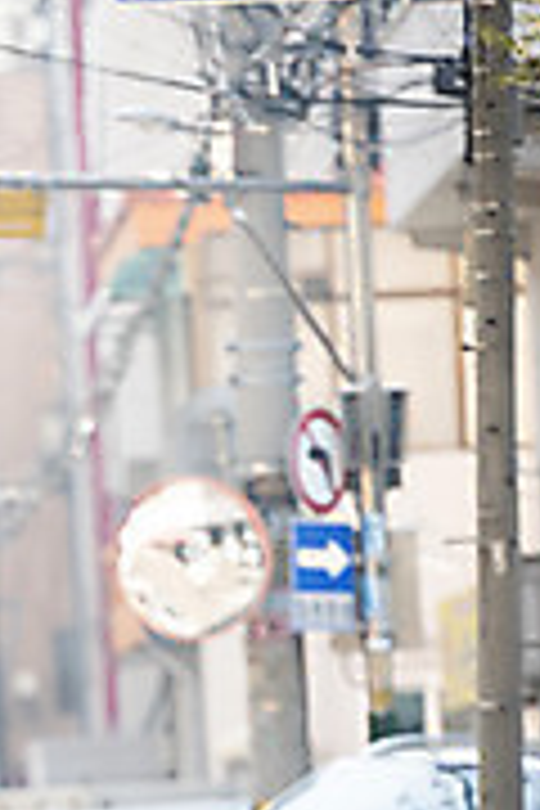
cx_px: -16
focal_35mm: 444
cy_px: 783
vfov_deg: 4.6
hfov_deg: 3.1
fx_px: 9989
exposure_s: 1/640
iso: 160
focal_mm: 200
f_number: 2.8
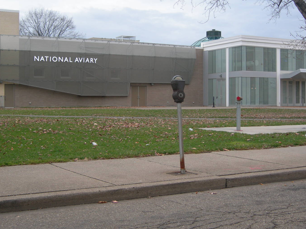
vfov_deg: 24.4
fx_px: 530
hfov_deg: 32.2
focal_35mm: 60
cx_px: 159
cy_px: 108
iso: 50
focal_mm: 10.6
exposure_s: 1/129
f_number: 3.2
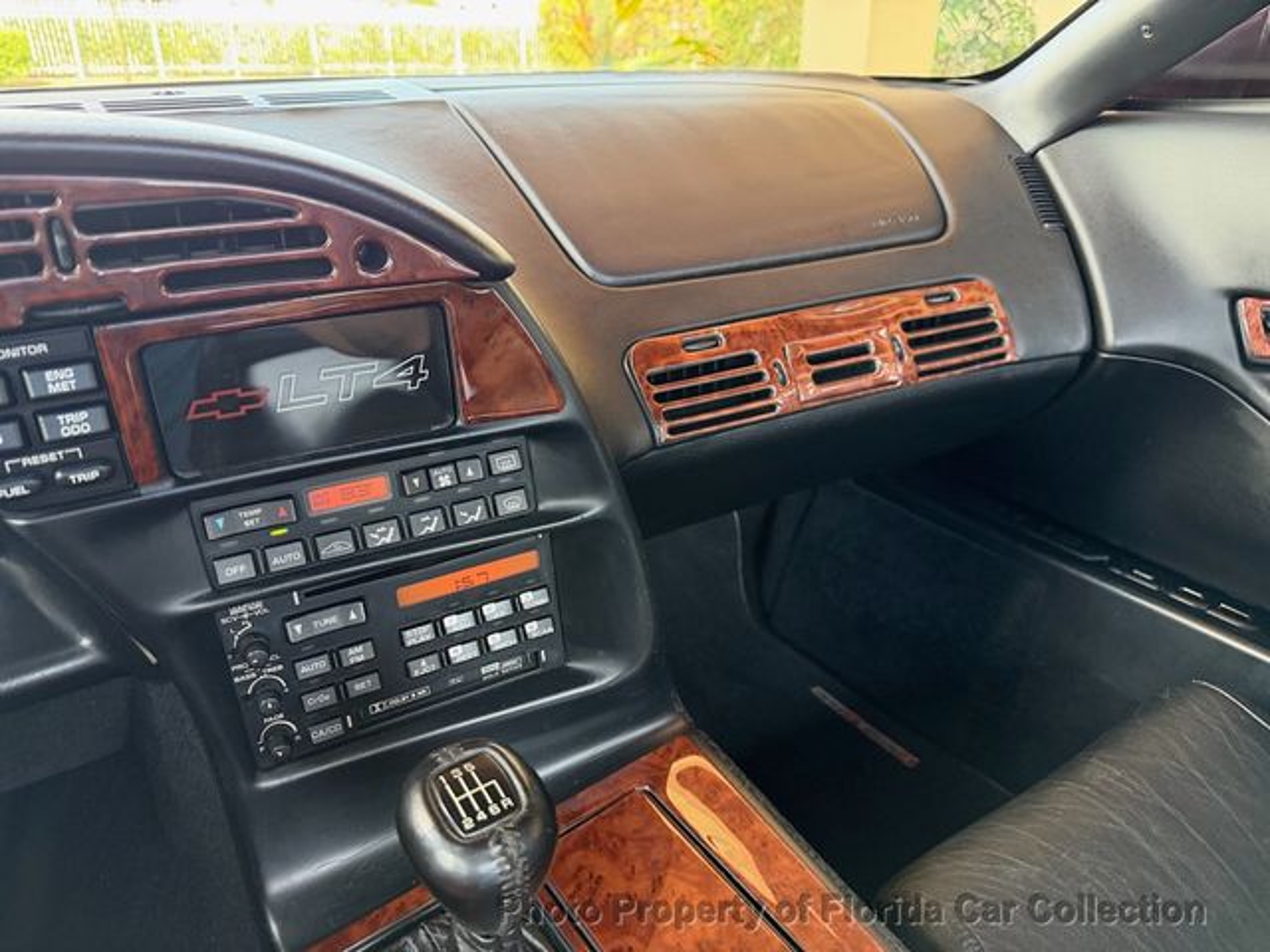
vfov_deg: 56.8
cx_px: 635
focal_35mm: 24
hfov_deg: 71.6
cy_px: 476
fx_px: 881
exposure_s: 1/60
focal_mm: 6.76
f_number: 1.78
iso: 320
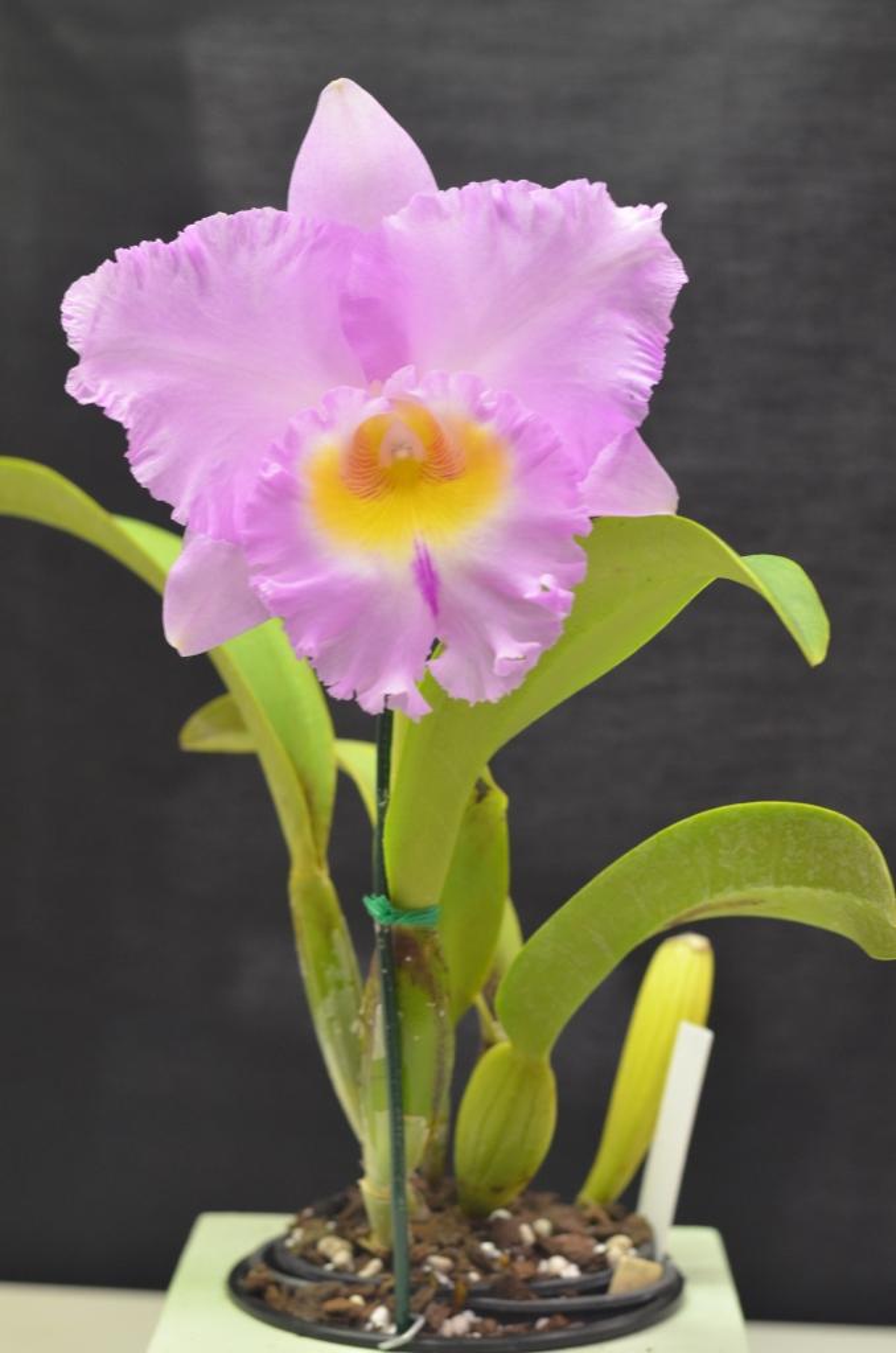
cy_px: 676
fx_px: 2813
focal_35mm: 75
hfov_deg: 18.1
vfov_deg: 27.0
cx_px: 448
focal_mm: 50
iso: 800
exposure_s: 1/60
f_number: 4
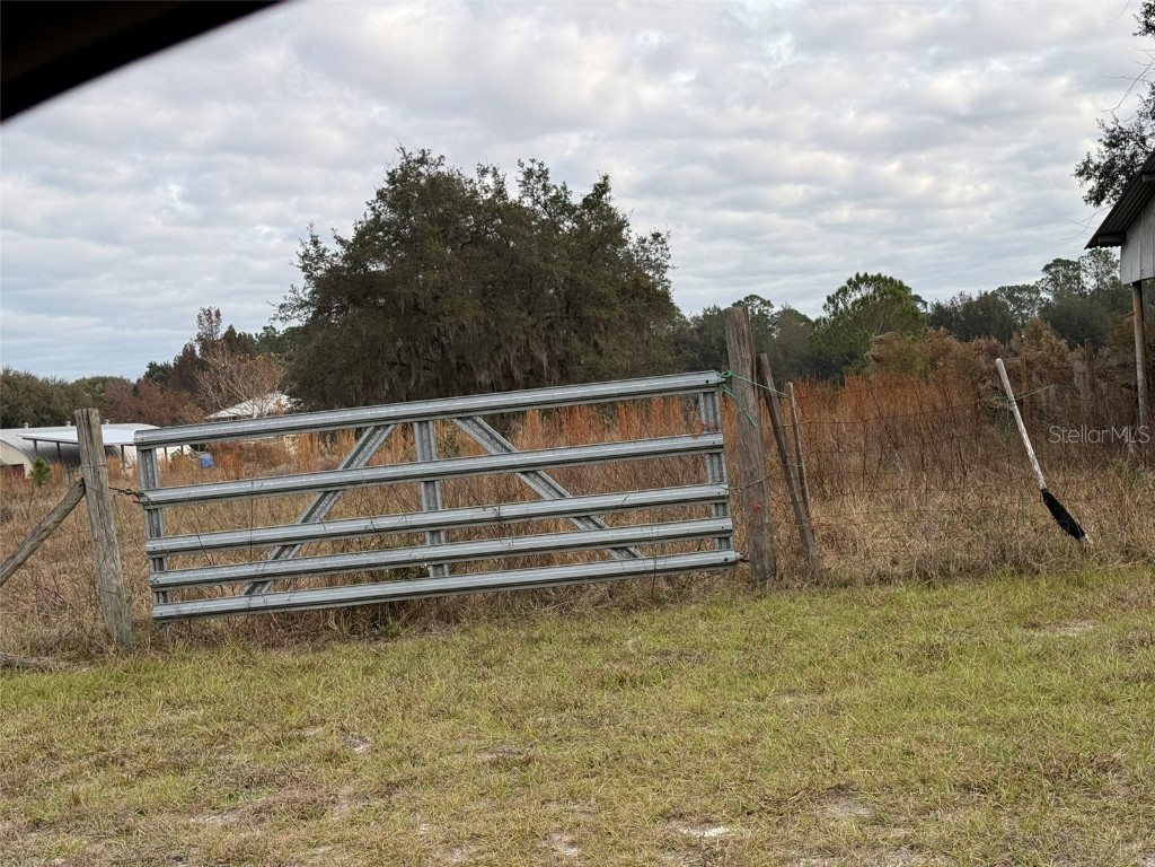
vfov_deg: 30.3
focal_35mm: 48
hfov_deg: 39.7
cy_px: 434
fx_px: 1602
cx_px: 578
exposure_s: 1/2976
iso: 64
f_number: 1.78
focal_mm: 6.76
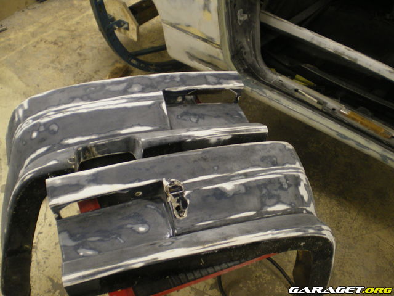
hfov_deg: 49.0
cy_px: 148
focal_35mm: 38
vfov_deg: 37.7
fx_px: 433
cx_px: 197
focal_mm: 6.3
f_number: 3.1
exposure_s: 1/30
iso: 200
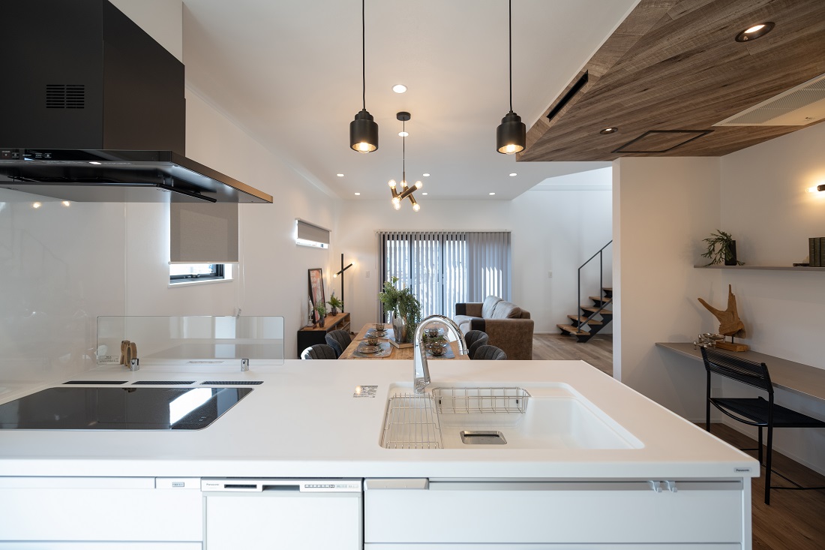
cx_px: 412
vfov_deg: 81.2
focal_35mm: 14
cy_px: 275
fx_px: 321
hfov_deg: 104.3
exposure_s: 1/125
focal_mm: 14
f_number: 2.8
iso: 200
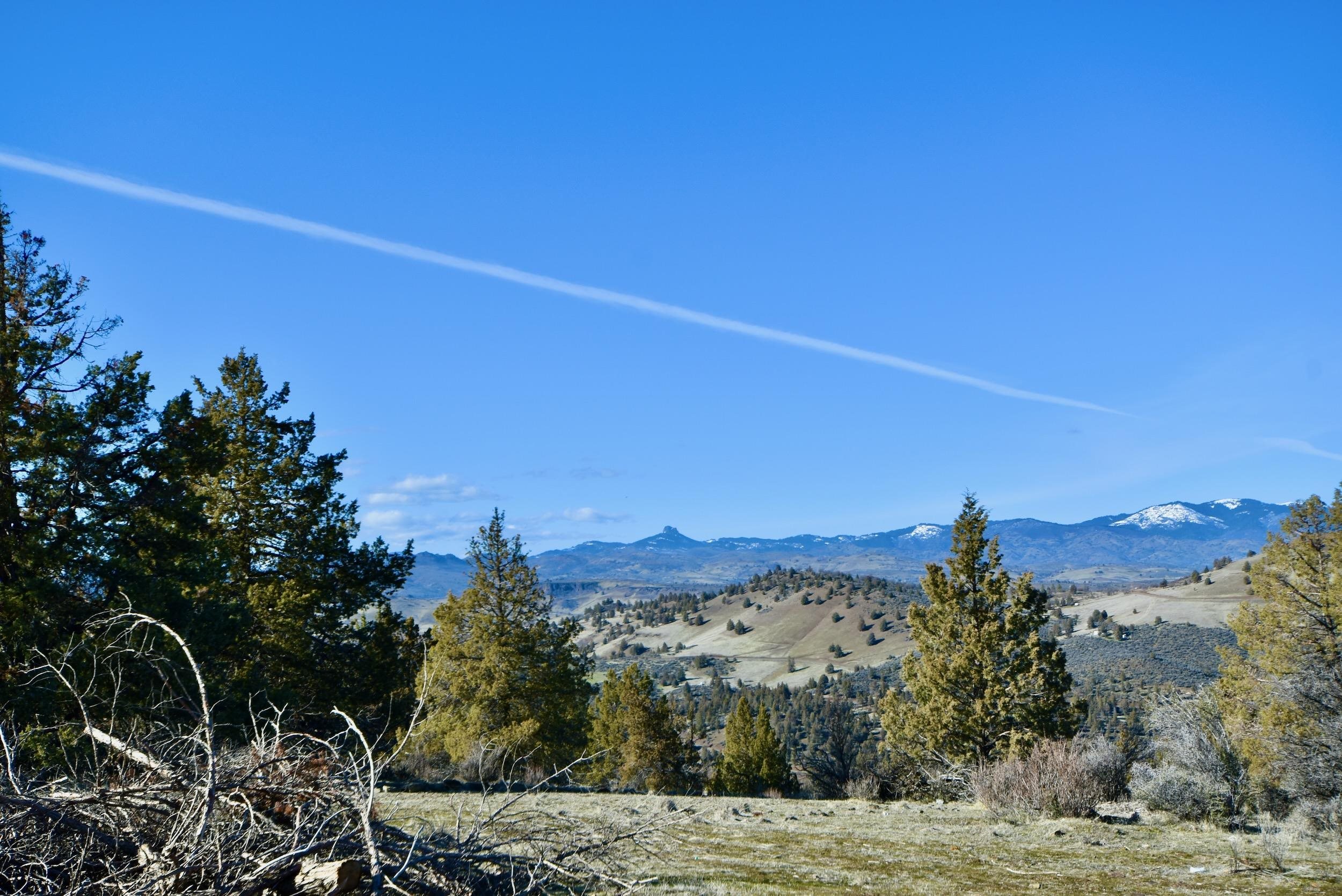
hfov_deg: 53.1
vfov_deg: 36.9
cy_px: 448
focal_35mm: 36
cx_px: 671
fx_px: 1342
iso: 110
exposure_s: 1/250
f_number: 8
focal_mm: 24
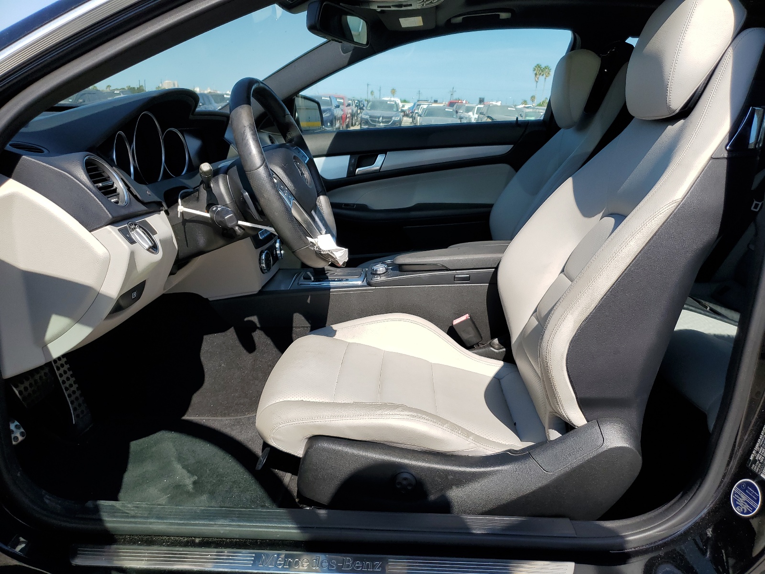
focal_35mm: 26
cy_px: 287
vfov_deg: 53.1
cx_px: 382
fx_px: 575
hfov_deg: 67.3
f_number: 1.5
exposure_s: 1/2500
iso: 50
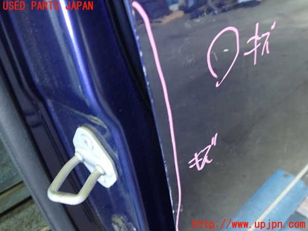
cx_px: 154
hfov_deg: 60.0
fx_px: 267
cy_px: 116
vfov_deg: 46.8
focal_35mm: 30
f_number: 2.3
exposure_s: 1/15
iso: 800
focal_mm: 5.4
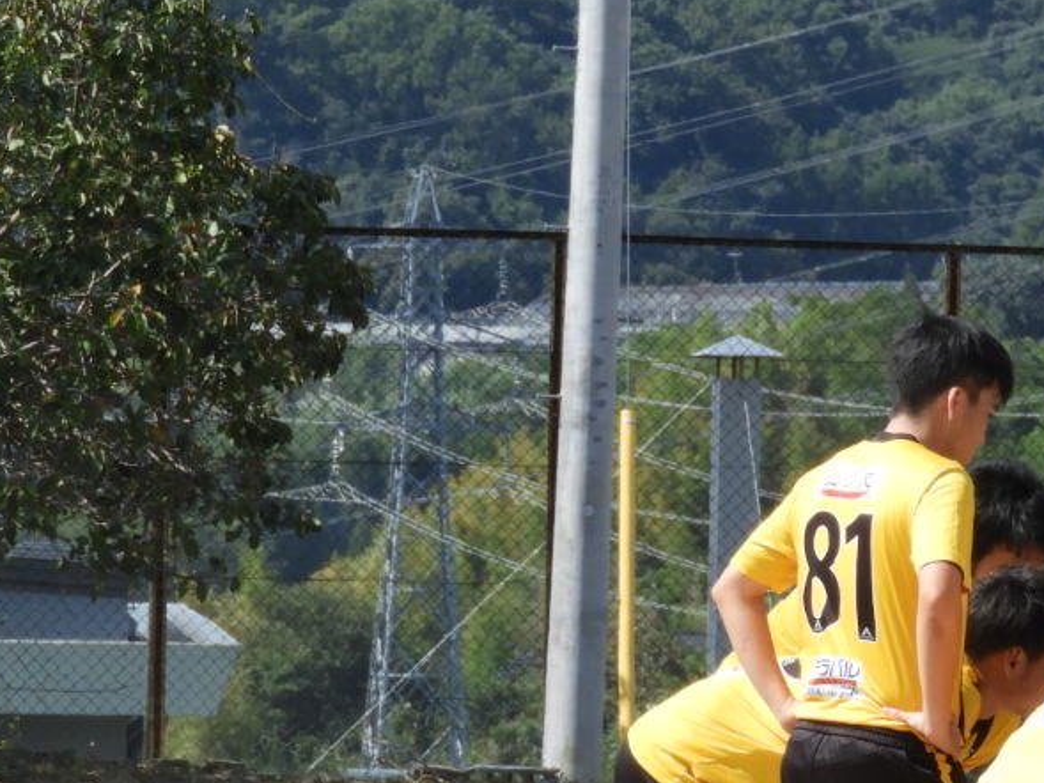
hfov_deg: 3.2
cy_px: 438
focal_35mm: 611
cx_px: 980
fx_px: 18431
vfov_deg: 2.4
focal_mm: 44.8
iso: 100
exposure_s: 1/400
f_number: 5.5
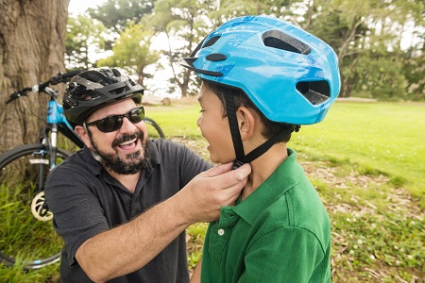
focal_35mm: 24
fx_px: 283
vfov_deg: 53.1
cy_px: 142
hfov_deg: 73.7
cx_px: 212
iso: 400
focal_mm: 24
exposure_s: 1/125
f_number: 6.3
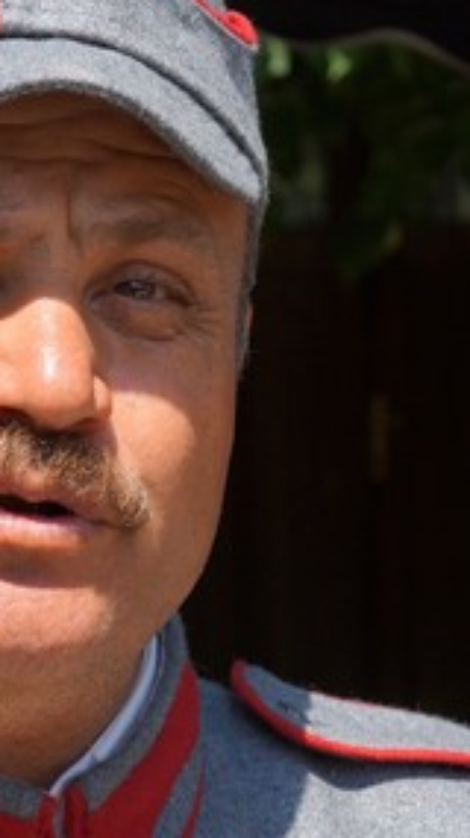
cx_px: 0
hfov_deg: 7.9
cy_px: 657
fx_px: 3395
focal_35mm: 153
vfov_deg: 14.0
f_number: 5
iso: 100
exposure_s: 1/800
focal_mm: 35
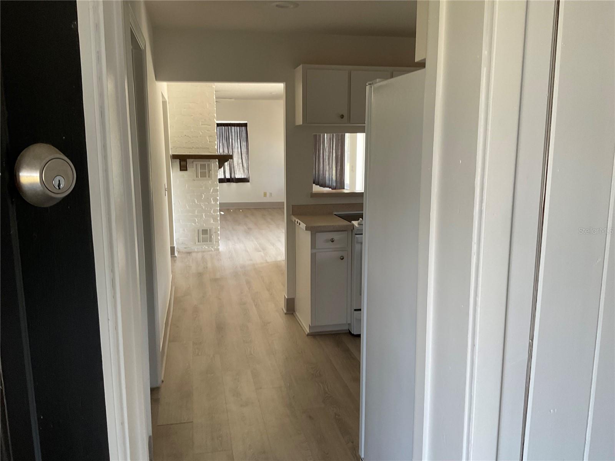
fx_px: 515
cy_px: 230
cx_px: 308
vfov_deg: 48.2
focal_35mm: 29
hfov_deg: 61.7
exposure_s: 1/60
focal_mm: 3
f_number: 1.8
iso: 64
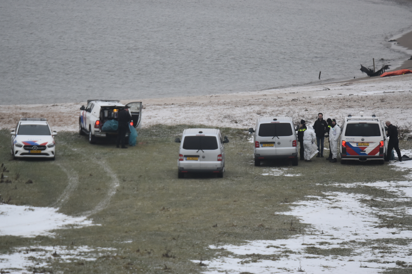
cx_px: 206
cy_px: 137
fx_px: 4635
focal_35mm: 405
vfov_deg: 3.4
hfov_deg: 5.1
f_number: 3.2
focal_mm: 270
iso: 800
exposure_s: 1/640
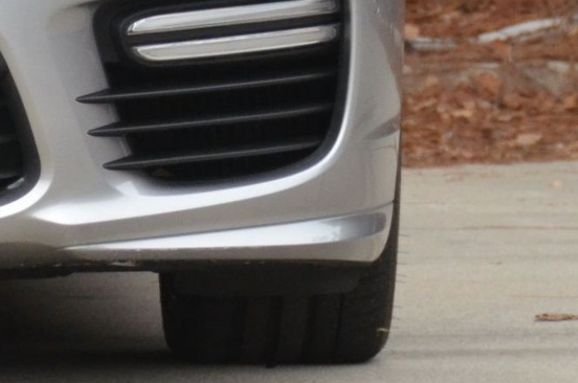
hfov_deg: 3.2
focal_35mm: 645
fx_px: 10342
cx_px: -353
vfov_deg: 2.1
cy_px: -235
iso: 1400
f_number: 5.3
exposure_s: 1/500
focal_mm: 95
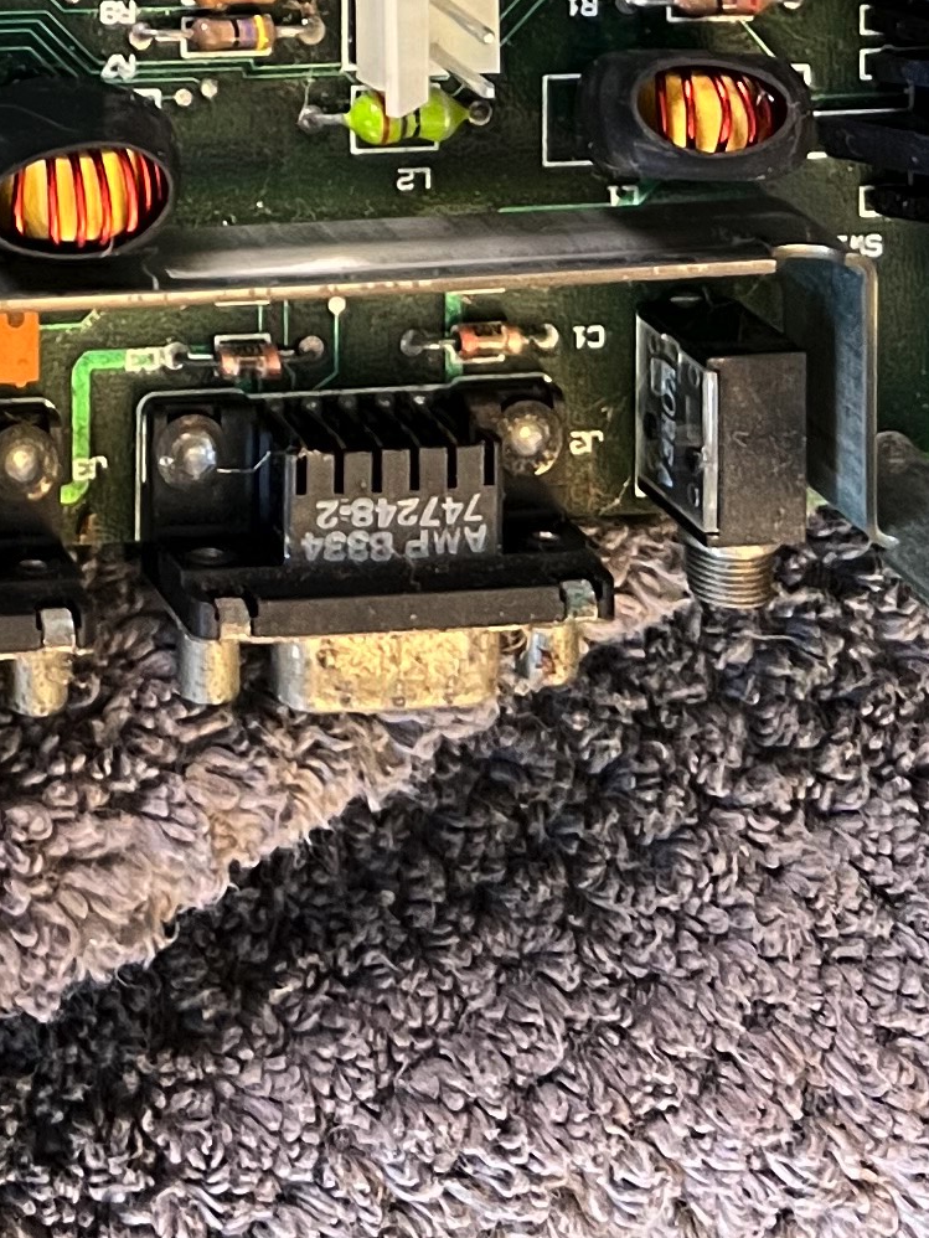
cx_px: -434
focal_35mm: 105
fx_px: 3756
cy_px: -1074
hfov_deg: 13.4
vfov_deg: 15.7
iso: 320
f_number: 1.5
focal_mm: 5.7
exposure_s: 1/60
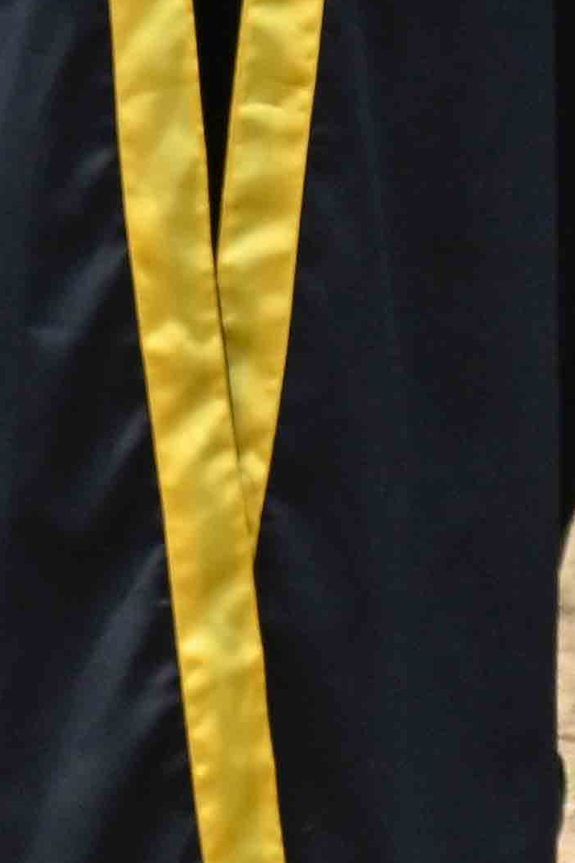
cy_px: -353
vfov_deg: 2.5
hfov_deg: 1.7
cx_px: 328
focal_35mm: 828
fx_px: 19836
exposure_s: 1/1250
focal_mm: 105
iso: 360
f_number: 6.3
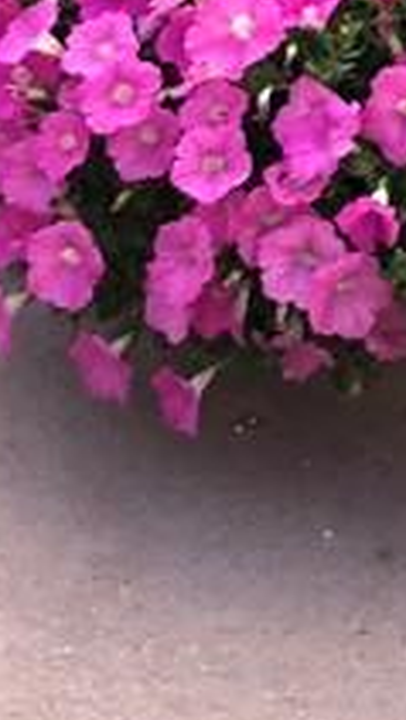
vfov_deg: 8.6
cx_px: 1430
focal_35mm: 231
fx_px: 4412
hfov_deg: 4.9
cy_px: -894
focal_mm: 4
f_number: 1.8
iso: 20
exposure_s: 1/322
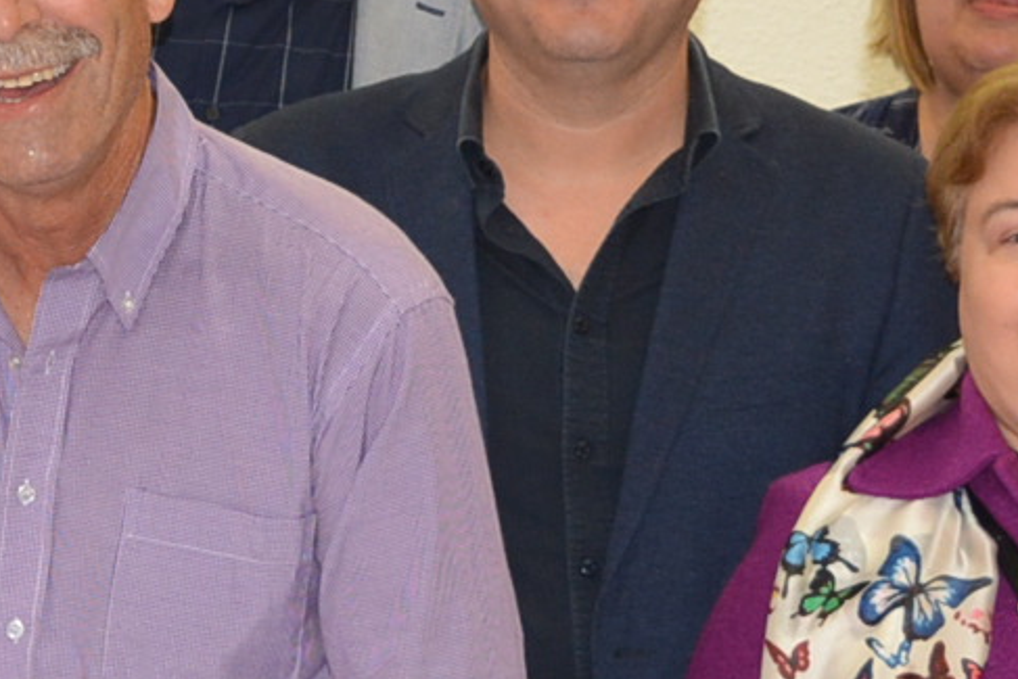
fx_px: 5998
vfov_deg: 6.5
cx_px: -96
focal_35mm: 212
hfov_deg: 9.6
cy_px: 581
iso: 400
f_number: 4
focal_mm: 23
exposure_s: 1/60
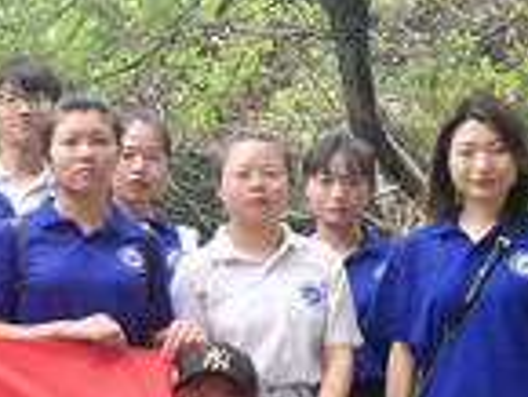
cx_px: -160
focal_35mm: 124
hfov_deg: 15.1
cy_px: 346
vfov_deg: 11.9
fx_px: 1893
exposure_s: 1/638
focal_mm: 3.95
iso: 121
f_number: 1.8
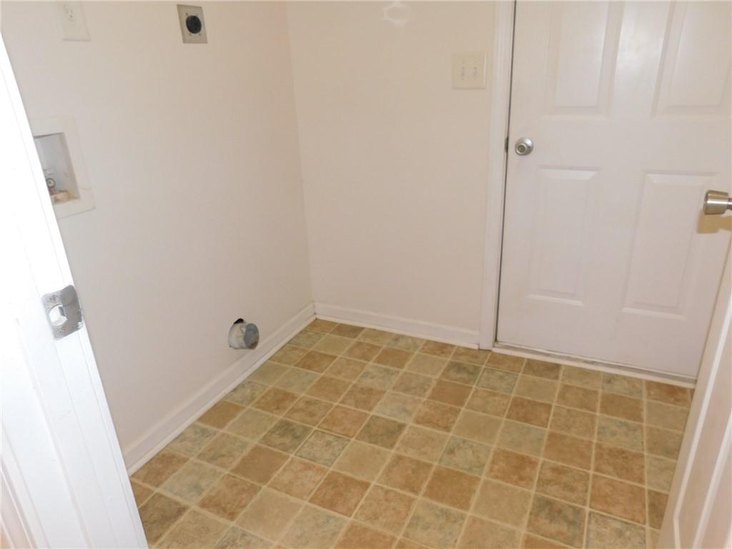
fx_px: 508
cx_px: 366
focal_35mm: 24
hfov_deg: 71.6
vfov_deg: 56.8
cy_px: 274
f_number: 3
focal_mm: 4.1
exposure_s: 1/30
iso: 200
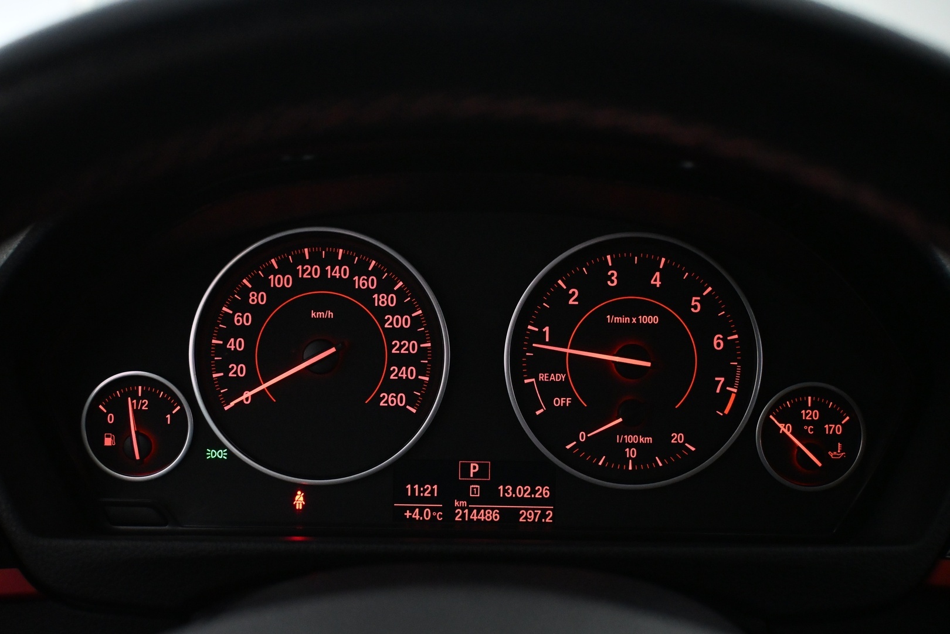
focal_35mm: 44
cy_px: 317
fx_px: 1148
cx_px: 475
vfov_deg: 30.8
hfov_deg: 45.0
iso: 4500
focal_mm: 29
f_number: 4.8
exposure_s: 1/125
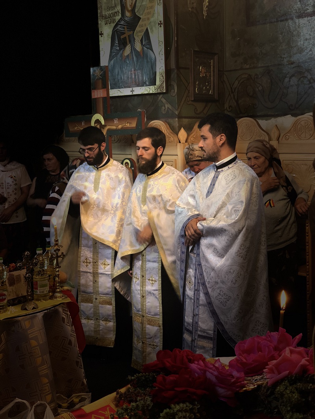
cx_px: 158
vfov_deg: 36.8
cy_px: 210
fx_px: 631
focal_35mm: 52
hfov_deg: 28.0
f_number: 2.4
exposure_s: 1/25
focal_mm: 6
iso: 160
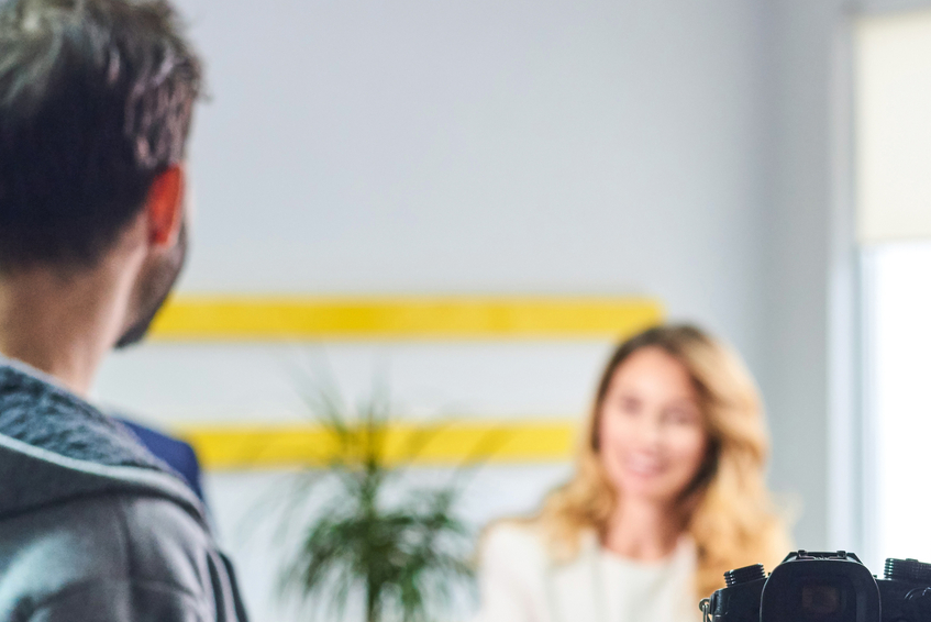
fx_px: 3054
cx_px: 908
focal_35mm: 118
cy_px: 665
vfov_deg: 11.5
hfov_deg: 17.0
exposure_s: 1/100
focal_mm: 50
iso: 1000
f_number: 4.5
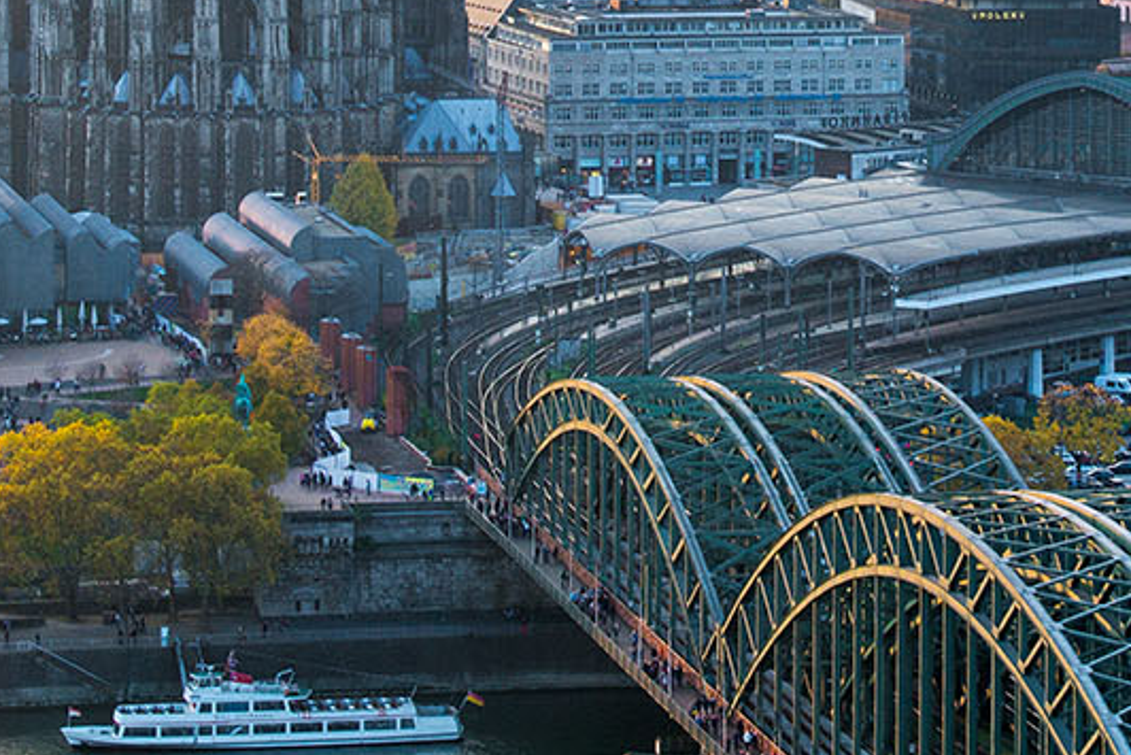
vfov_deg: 7.3
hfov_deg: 10.9
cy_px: -69
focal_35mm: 188
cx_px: 825
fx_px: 5908
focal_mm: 50
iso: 100
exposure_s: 1/30
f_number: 8
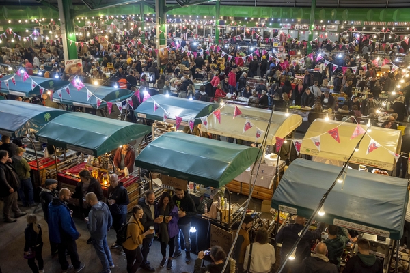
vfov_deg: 36.9
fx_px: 410
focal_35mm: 36
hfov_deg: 53.1
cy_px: 136
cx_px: 205
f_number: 4
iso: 800
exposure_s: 1/50
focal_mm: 24
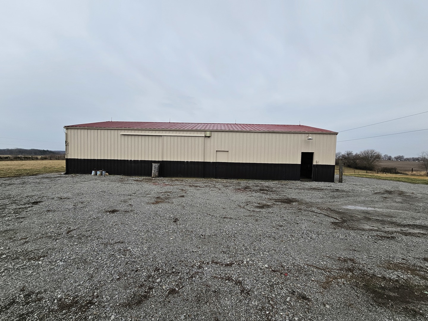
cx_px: 214
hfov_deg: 106.2
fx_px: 161
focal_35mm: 13
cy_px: 160
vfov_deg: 89.9
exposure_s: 1/1000
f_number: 2.2
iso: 64
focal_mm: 2.2
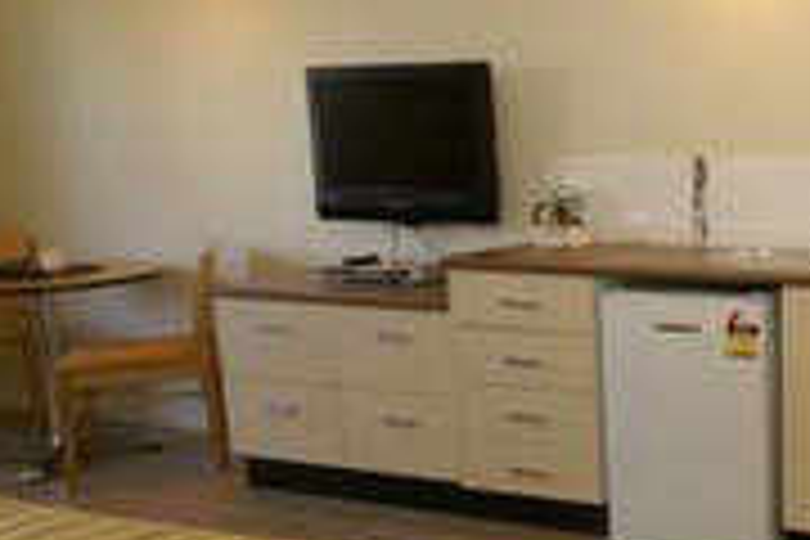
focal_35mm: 40
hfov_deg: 40.9
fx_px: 900
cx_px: 846
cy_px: 320
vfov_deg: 33.3
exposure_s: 1/8
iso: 400
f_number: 8
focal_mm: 10
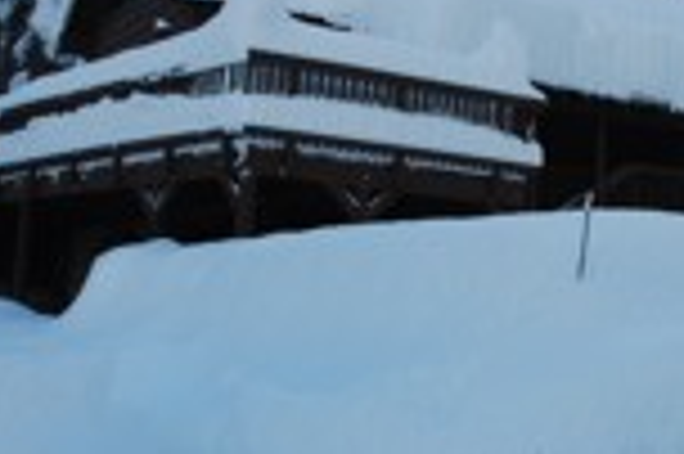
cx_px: 524
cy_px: 155
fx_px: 1310
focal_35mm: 69
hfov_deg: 28.8
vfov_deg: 19.6
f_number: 8
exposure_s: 1/80
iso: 200
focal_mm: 18
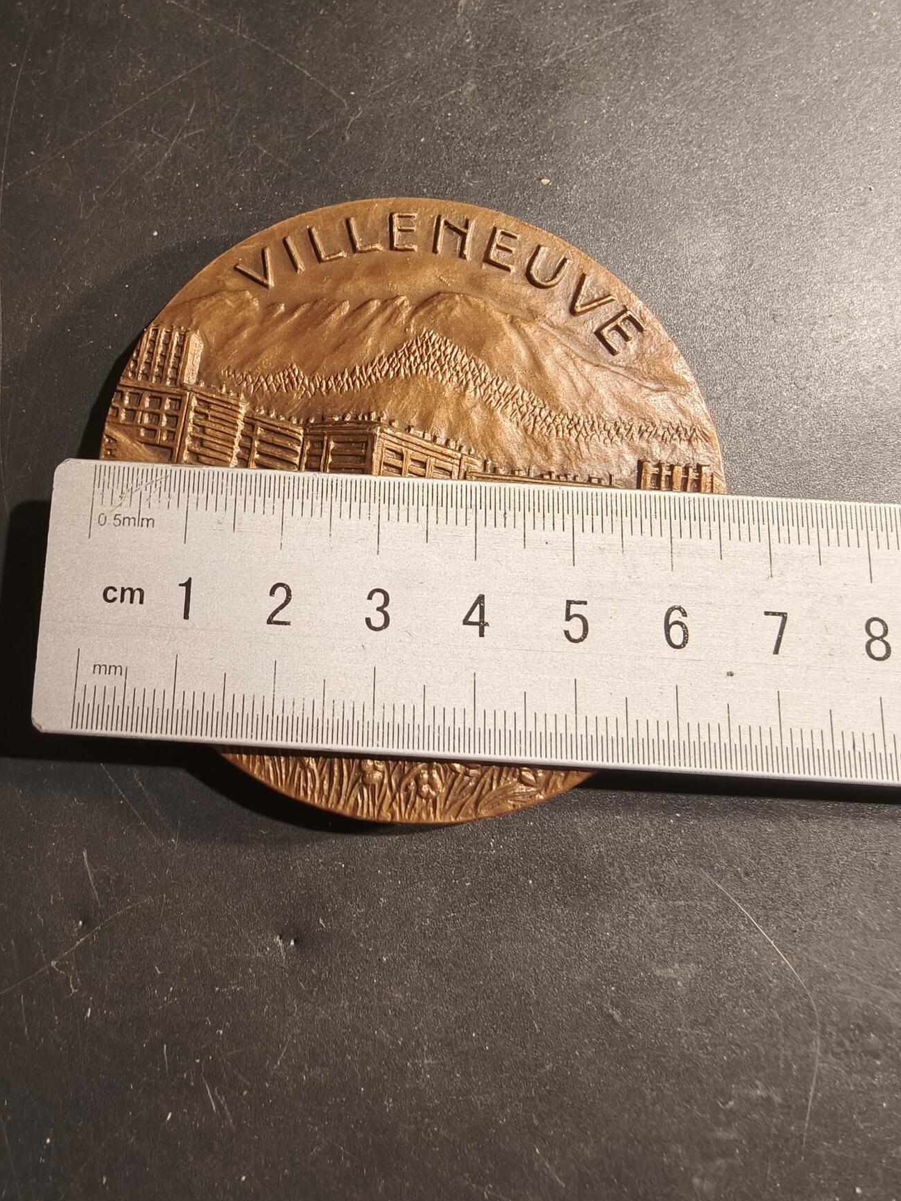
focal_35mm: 24
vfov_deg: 71.6
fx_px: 833
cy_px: 612
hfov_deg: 56.8
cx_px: 435
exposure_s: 1/56
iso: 160
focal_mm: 2.32
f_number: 2
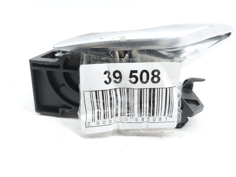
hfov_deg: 71.6
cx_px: 118
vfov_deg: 56.8
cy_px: 88
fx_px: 164
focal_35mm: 24
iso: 100
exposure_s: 1/50
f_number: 1.8
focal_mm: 5.23
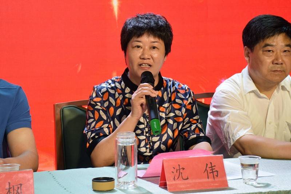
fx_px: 752
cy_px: 97
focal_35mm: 93
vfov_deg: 14.7
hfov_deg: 21.9
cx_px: 146
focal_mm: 62
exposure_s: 1/160
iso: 1000
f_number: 6.3
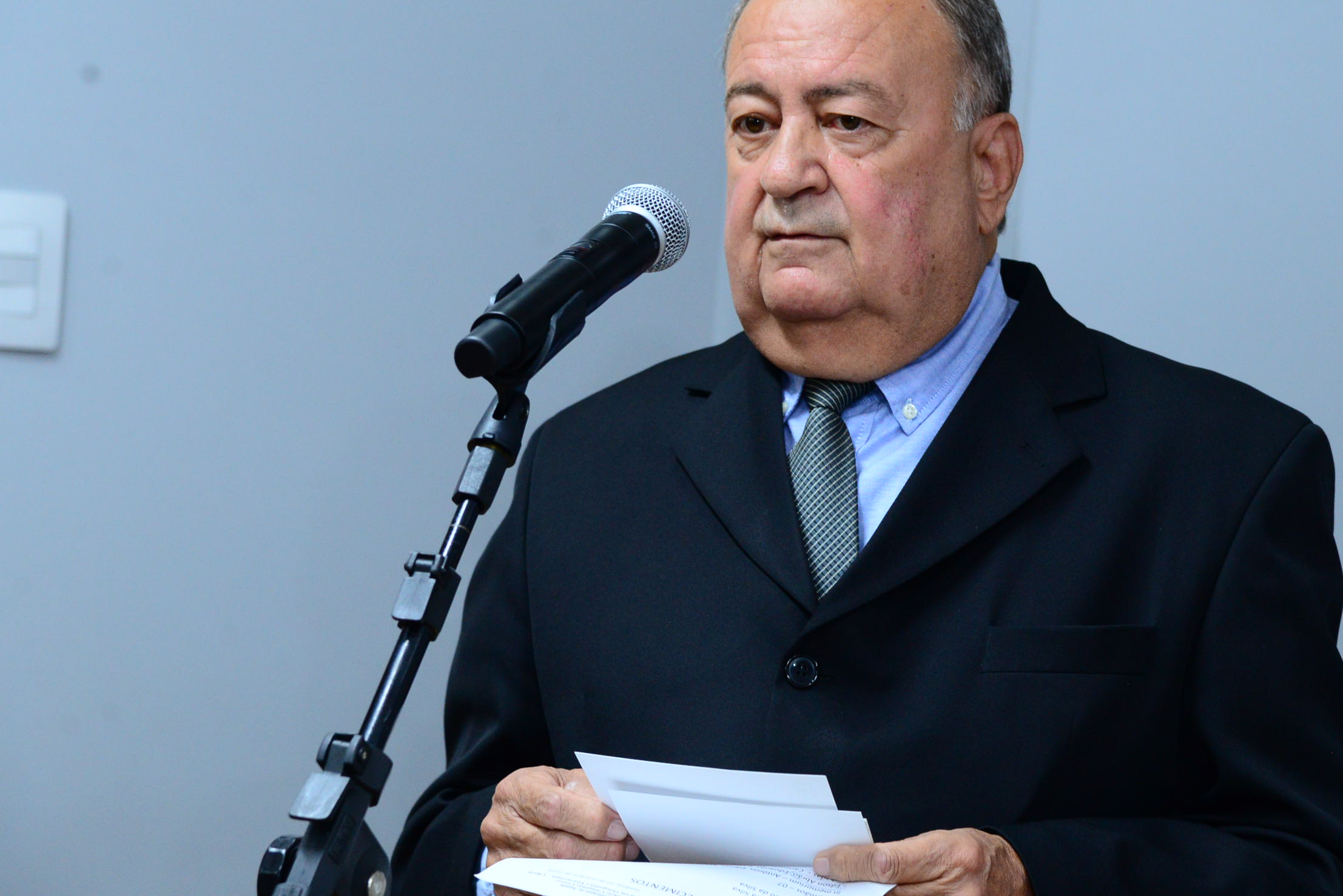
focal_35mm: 163
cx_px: 864
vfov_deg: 8.4
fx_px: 6083
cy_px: 379
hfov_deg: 12.6
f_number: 5.6
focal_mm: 120
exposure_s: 1/60
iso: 2000
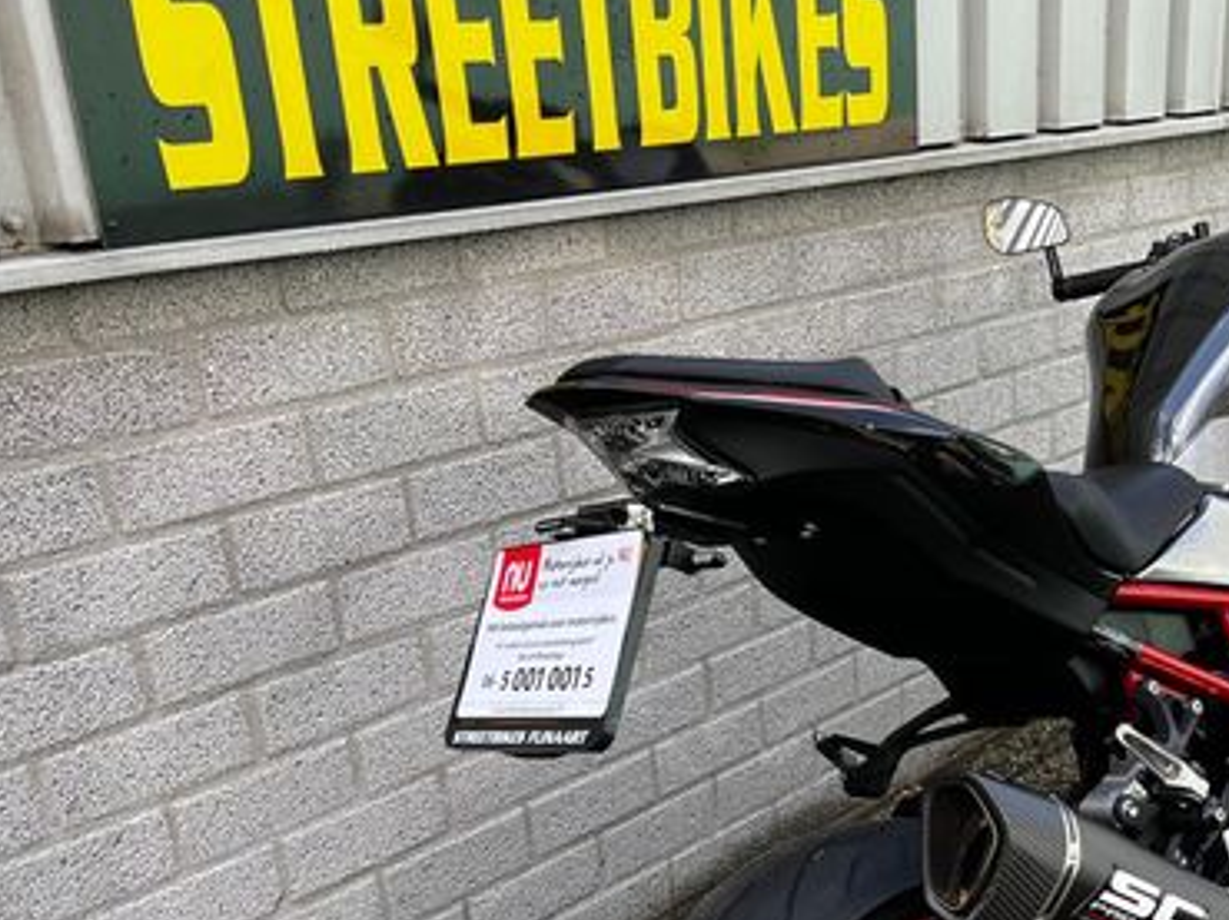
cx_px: 930
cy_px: 731
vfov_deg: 31.4
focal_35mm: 45
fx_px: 1597
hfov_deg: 40.8
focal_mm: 5.1
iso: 40
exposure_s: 1/203
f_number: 1.6
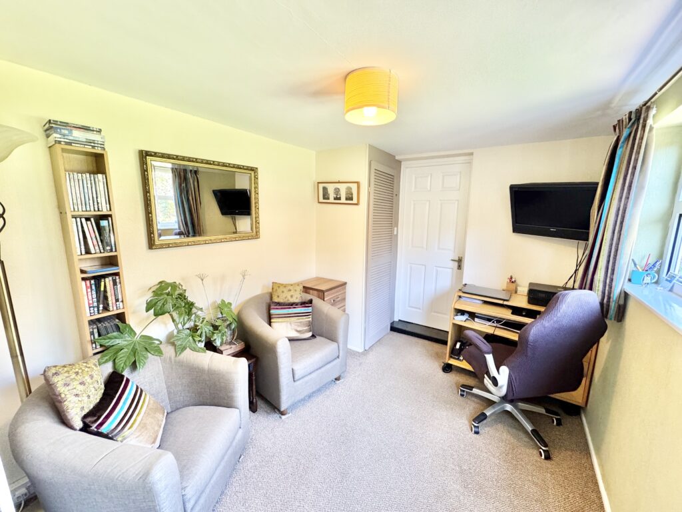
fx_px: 276
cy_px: 256
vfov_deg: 85.7
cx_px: 341
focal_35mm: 14
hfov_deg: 102.1
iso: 250
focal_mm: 2.22
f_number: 2.2
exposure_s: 1/50
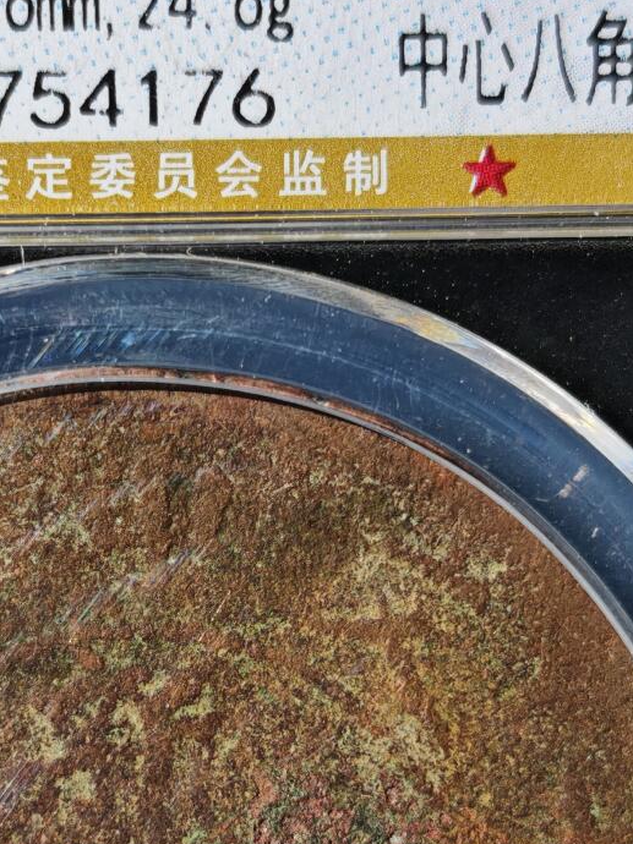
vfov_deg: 18.3
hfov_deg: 13.7
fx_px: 2610
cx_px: 120
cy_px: 569
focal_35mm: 107
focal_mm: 5.85
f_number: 1.63
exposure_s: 1/100
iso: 80
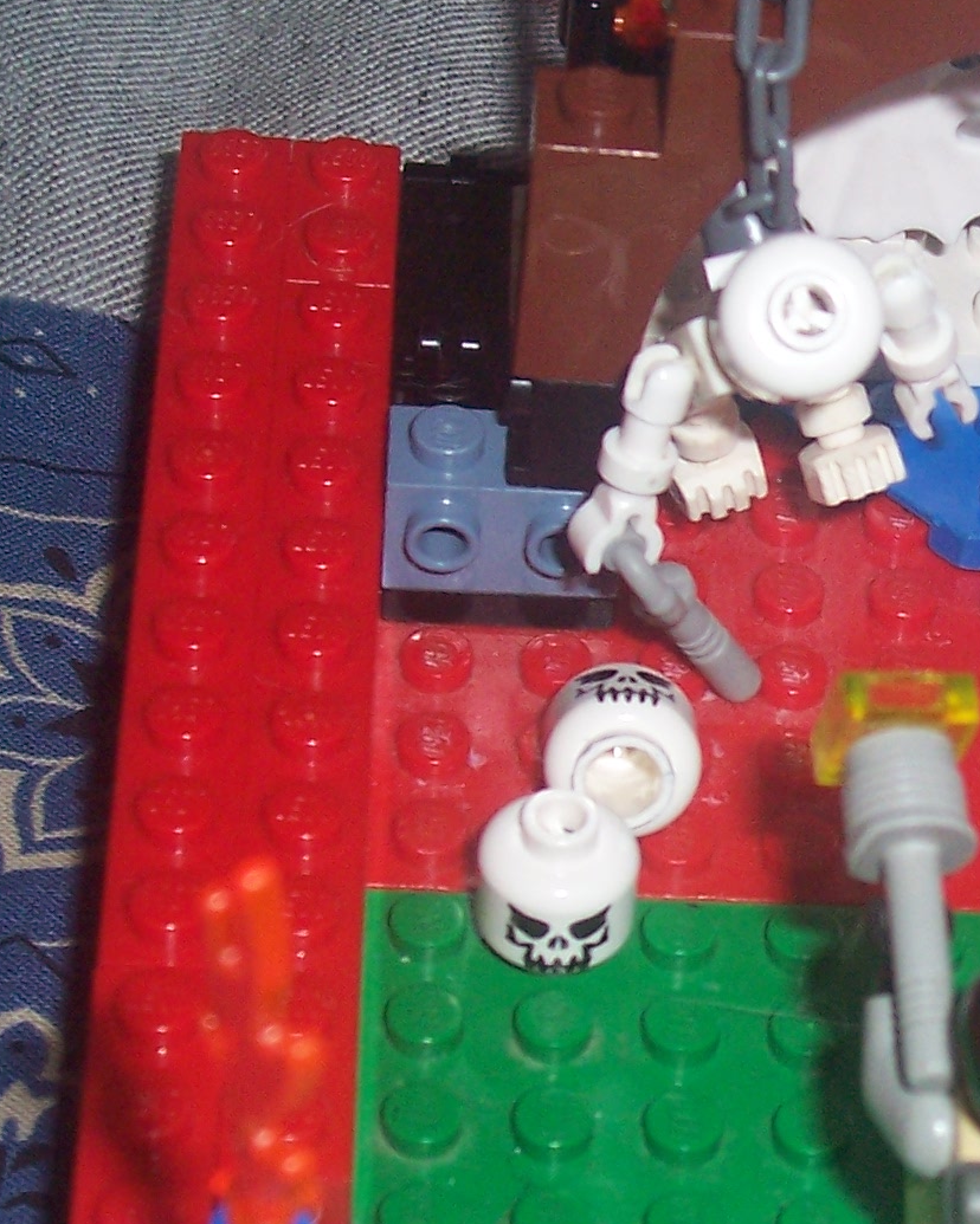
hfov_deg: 11.8
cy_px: 711
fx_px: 4641
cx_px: 1166
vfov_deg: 15.0
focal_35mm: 128
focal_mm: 8.6
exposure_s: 1/60
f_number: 3.4
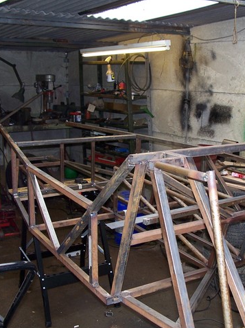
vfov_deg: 40.5
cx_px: 161
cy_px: 164
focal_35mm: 47
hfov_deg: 30.6
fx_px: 444
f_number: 2.8
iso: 80
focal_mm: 6
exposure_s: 1/60
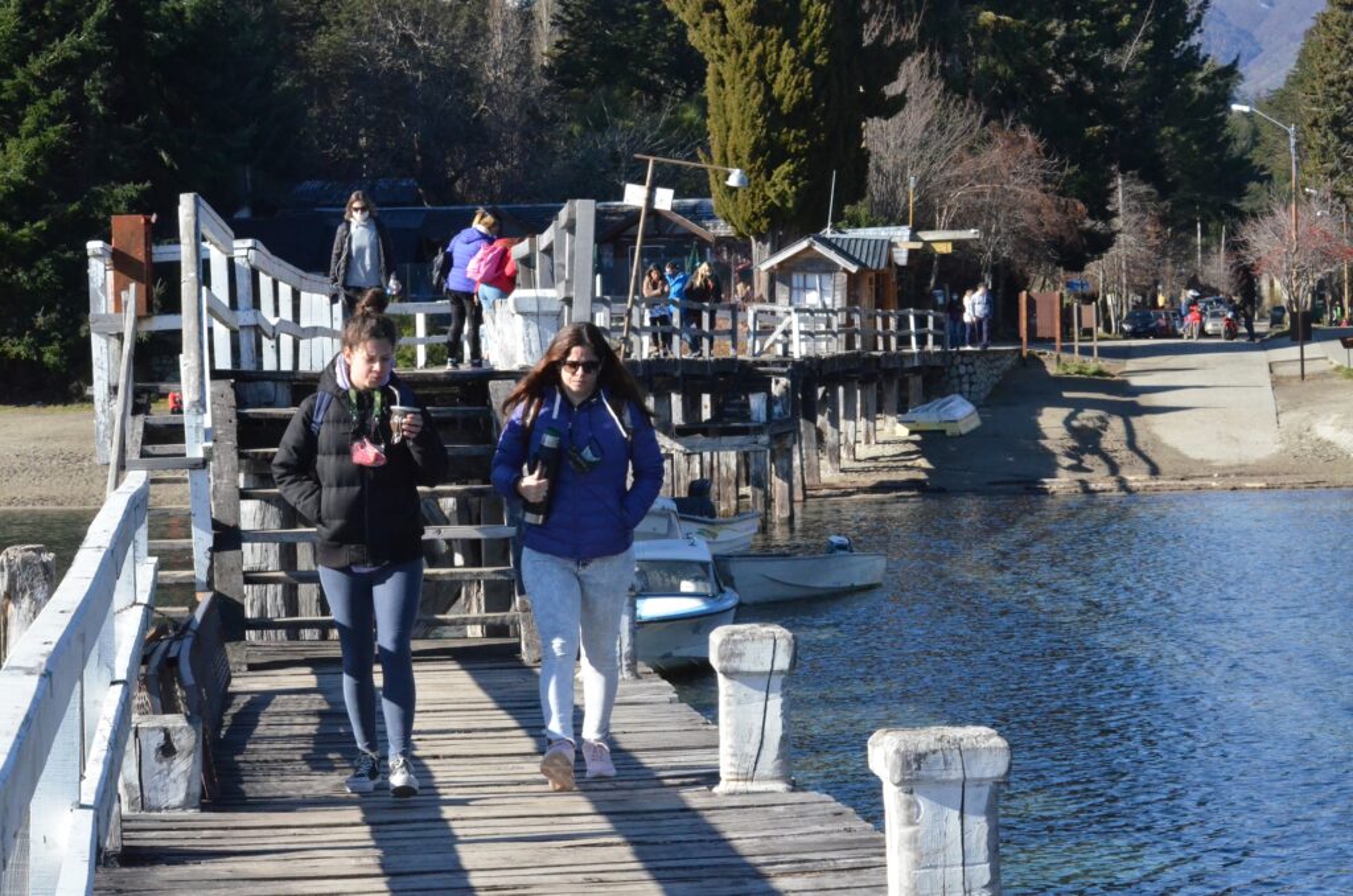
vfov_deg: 14.6
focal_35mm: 93
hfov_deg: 22.0
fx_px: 3488
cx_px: 676
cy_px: 448
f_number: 16
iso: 3200
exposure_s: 1/1000
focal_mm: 62
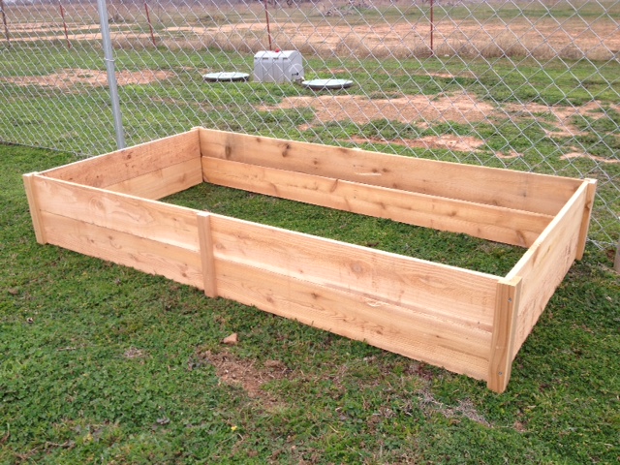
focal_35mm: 35
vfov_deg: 40.7
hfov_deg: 52.6
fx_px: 627
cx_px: 310
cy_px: 232
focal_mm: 4.28
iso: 64
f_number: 2.4
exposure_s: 1/145
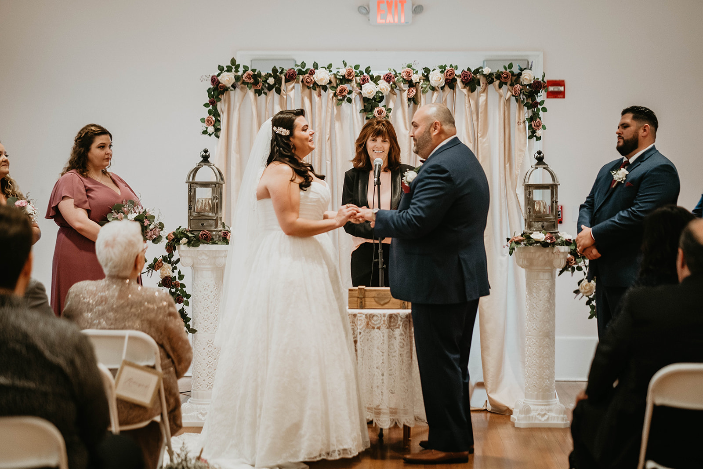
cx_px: 352
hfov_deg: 23.9
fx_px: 1660
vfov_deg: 16.1
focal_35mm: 85
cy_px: 234
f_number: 1.8
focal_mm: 85
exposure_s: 1/100
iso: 1250
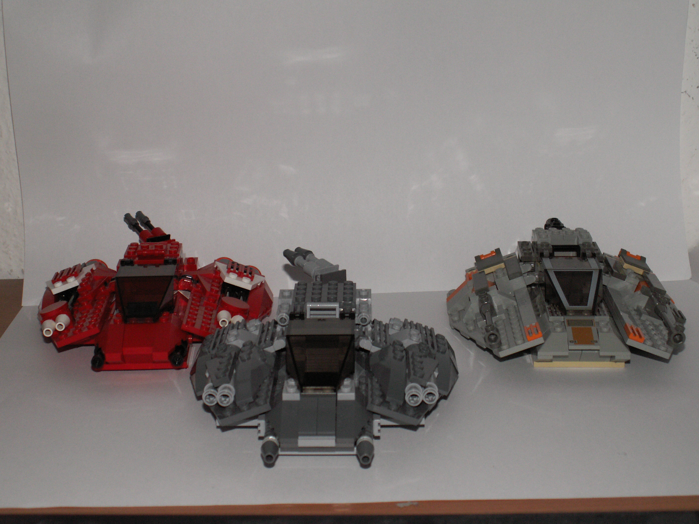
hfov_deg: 31.7
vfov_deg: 24.0
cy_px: 262
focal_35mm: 61
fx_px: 1232
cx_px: 350
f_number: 3.2
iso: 160
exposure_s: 1/40
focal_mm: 10.25
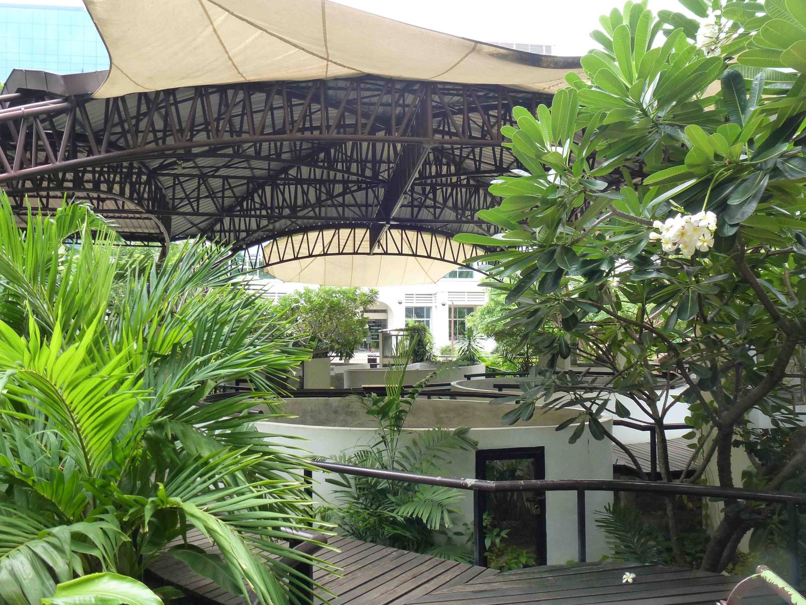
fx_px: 559
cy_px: 302
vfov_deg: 56.8
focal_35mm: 24
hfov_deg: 71.6
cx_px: 403
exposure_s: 1/100
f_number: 3.3
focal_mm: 4.3
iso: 160
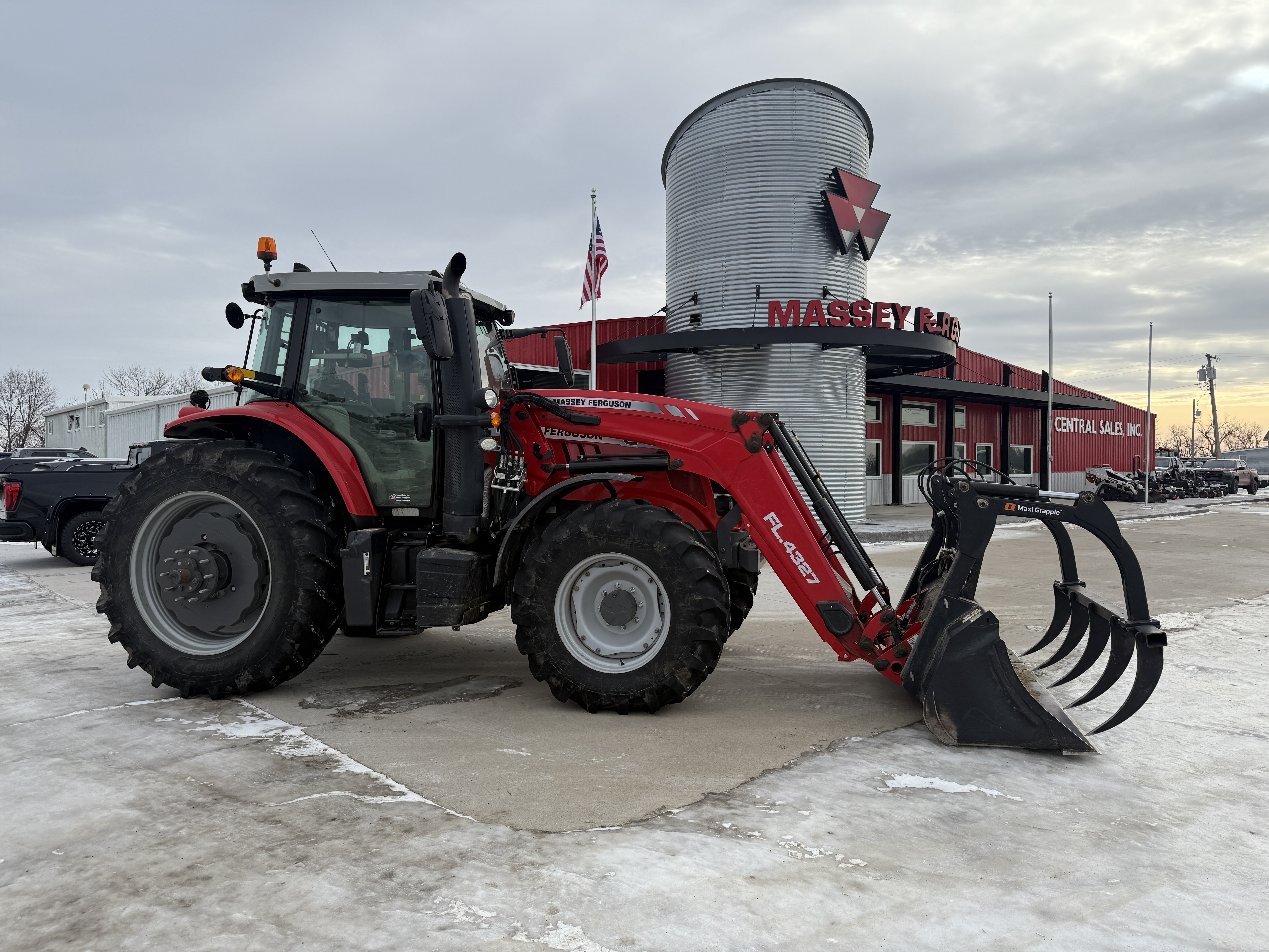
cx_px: 634
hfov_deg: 71.6
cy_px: 476
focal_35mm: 24
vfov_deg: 56.8
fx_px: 880
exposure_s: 1/2525
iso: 80
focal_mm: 6.76
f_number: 1.78
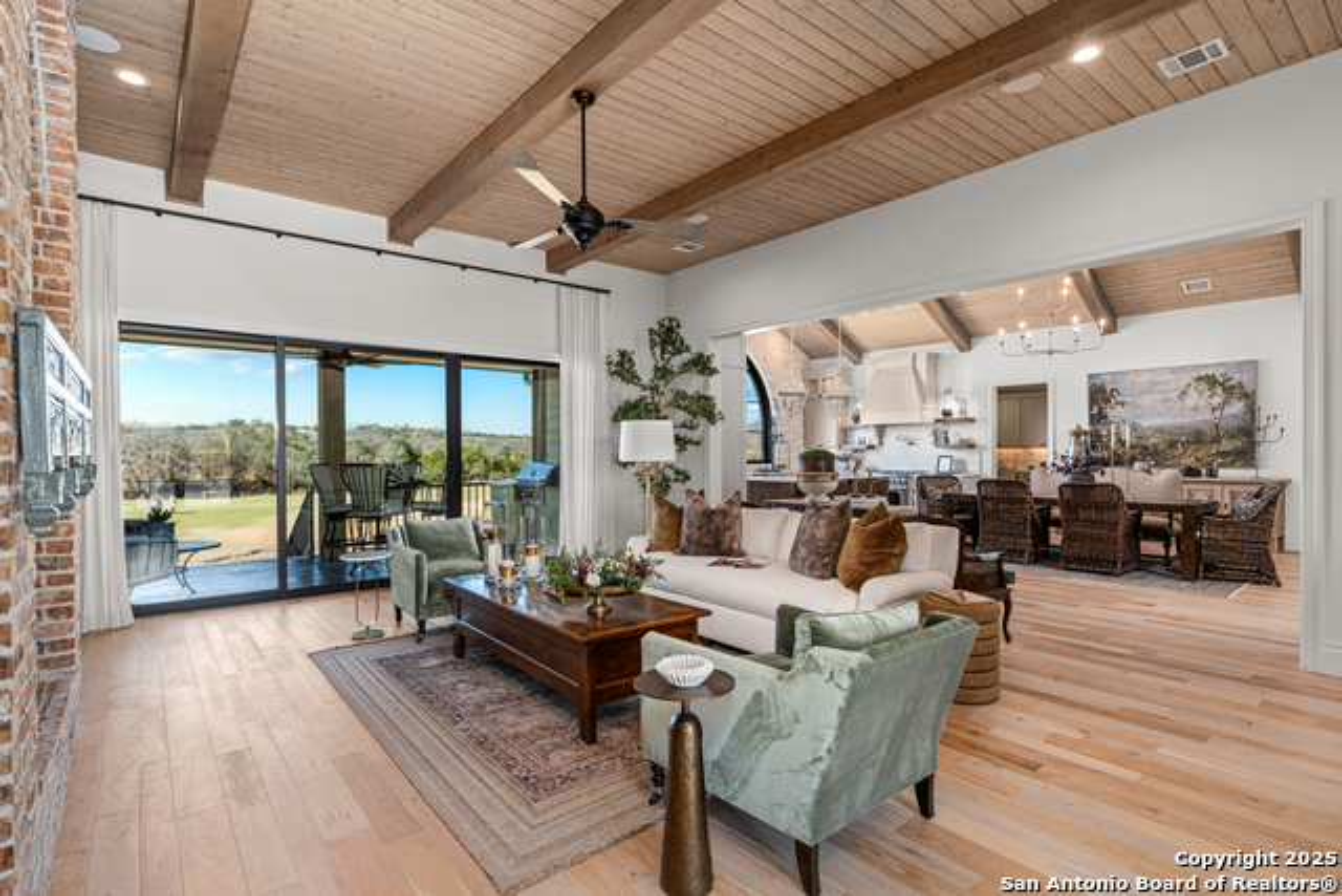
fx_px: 634
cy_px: 448
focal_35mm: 17
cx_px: 671
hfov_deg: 93.3
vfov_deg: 70.5
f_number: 8
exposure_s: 1/8
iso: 400
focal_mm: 17
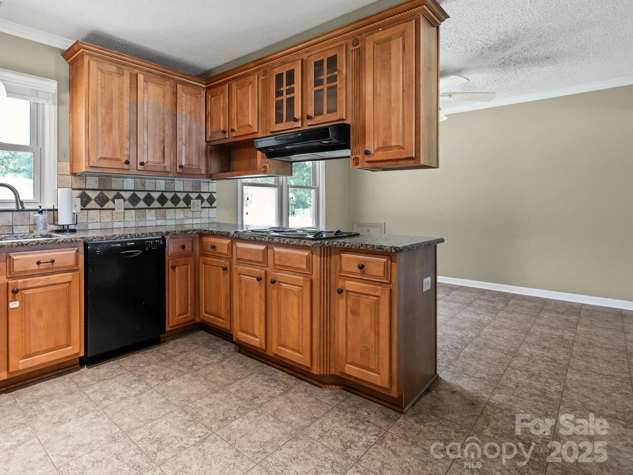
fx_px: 329
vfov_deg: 71.6
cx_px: 264
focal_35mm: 18
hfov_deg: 87.0
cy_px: 235
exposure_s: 1.3
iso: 100
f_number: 11
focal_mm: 16
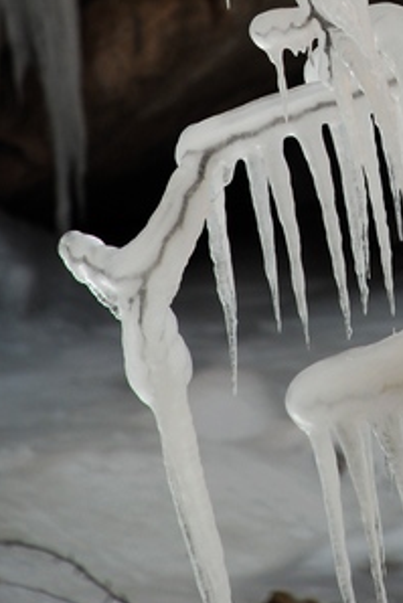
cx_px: 472
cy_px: -174
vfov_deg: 4.1
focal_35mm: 504
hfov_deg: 2.7
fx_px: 8458
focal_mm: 125
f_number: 5.6
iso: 200
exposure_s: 1/160
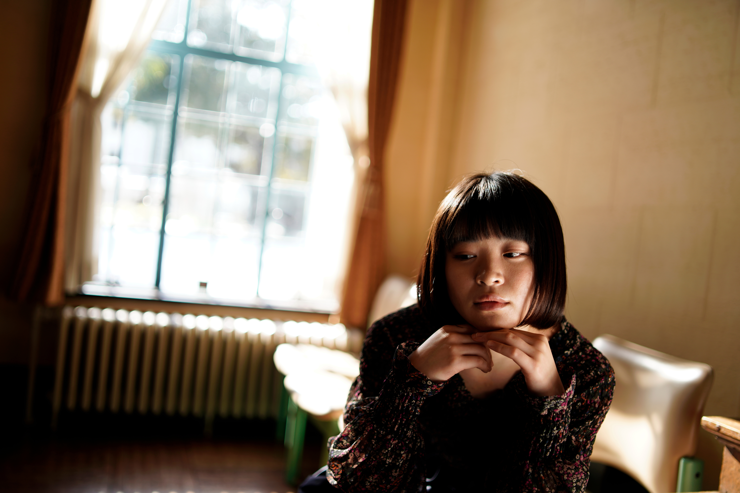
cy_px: 246
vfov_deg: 37.9
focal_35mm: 35
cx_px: 370
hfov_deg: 54.4
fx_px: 719
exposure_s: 1/400
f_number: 1.4
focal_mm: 35
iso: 100
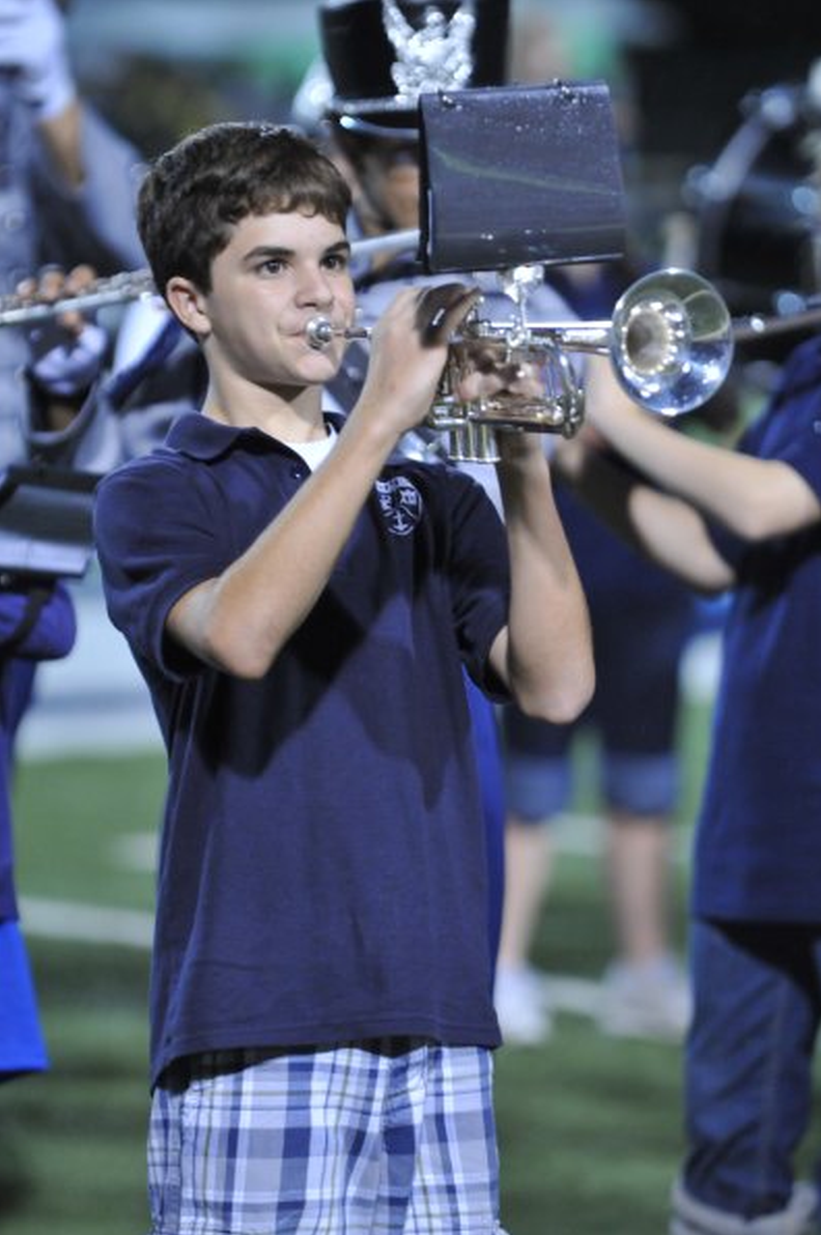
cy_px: 618
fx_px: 10354
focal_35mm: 302
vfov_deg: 6.8
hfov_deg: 4.5
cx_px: 412
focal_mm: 200
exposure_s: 1/125
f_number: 2.8
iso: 1600
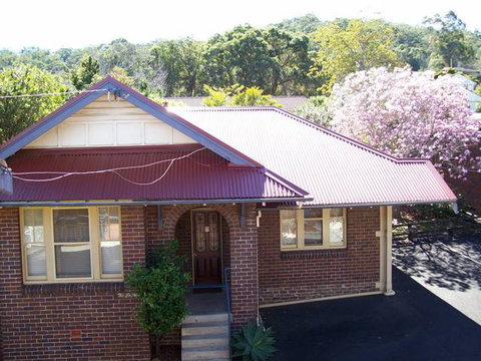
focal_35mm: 36
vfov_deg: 39.7
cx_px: 240
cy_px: 180
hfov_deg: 51.4
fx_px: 500
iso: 80
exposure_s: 1/187
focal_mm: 6
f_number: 2.7
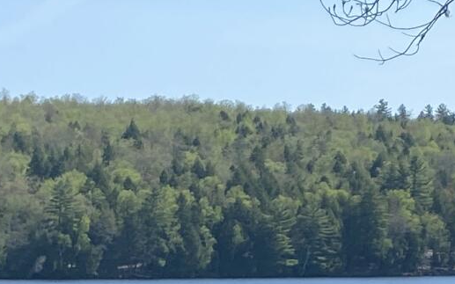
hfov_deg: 13.1
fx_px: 1984
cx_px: 139
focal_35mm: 160
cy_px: 474
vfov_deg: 8.0
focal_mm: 4.25
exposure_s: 1/2755
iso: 32
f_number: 1.8
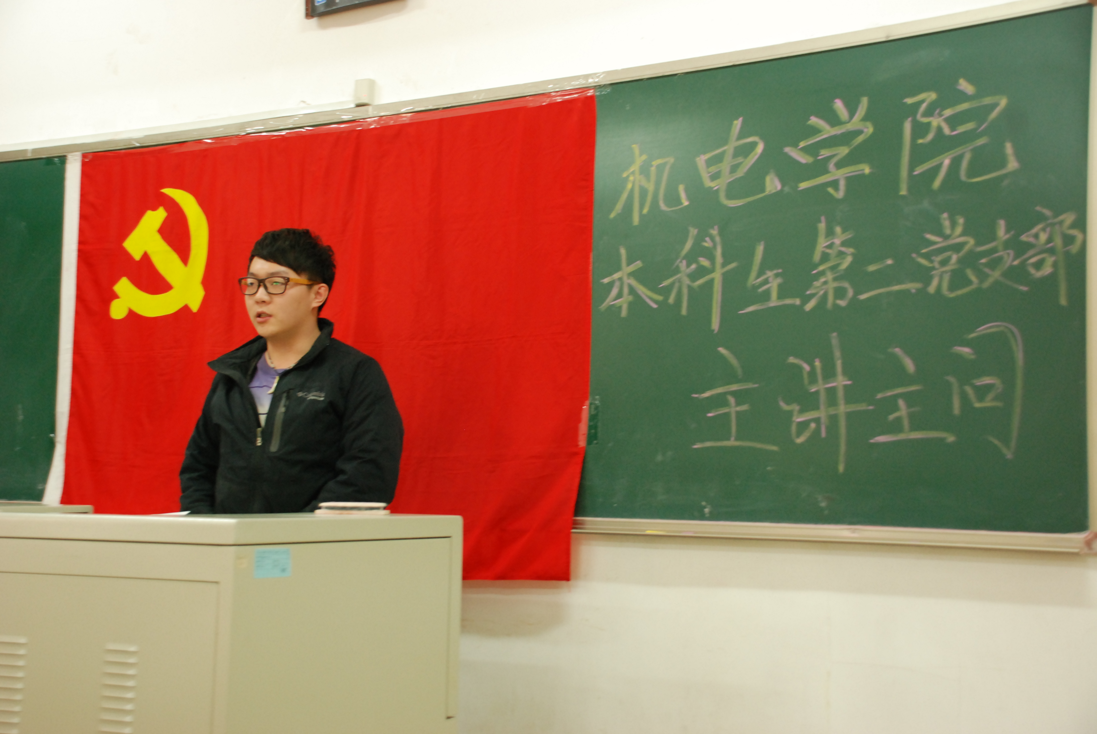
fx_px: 1419
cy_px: 367
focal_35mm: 46
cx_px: 548
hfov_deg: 42.3
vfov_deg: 29.0
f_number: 4.5
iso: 800
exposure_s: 1/25
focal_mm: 31
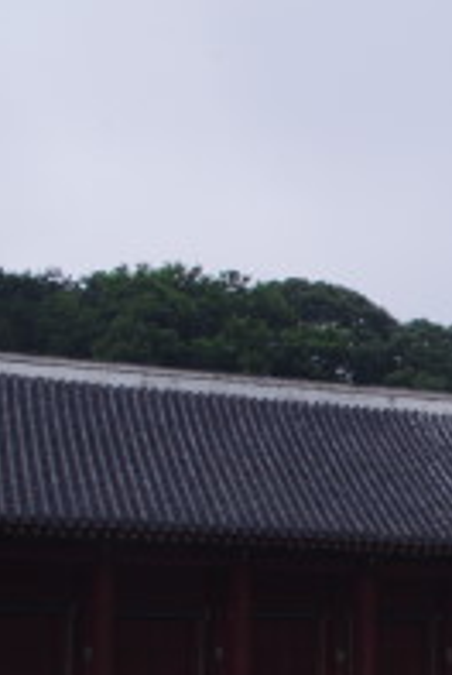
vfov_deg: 26.0
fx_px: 1426
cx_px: 839
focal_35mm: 76
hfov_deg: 15.3
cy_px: 560
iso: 200
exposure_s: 1/100
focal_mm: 20
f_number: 11
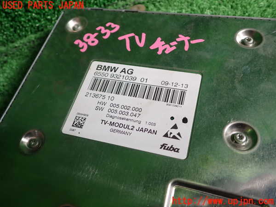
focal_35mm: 30
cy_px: 104
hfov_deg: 60.0
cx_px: 138
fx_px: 239
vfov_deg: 46.8
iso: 125
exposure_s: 1/60
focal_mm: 5.4
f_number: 2.3
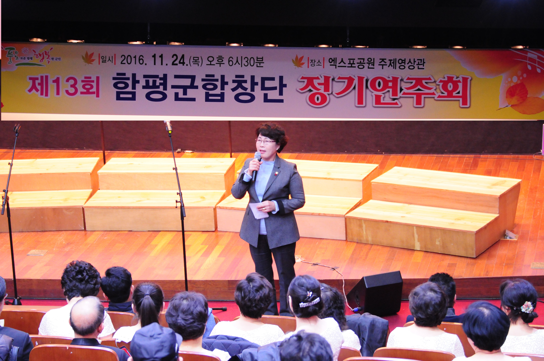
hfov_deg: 18.9
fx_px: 1630
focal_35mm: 108
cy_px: 180
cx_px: 272
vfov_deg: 12.6
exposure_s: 1/13
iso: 1600
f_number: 5
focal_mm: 72
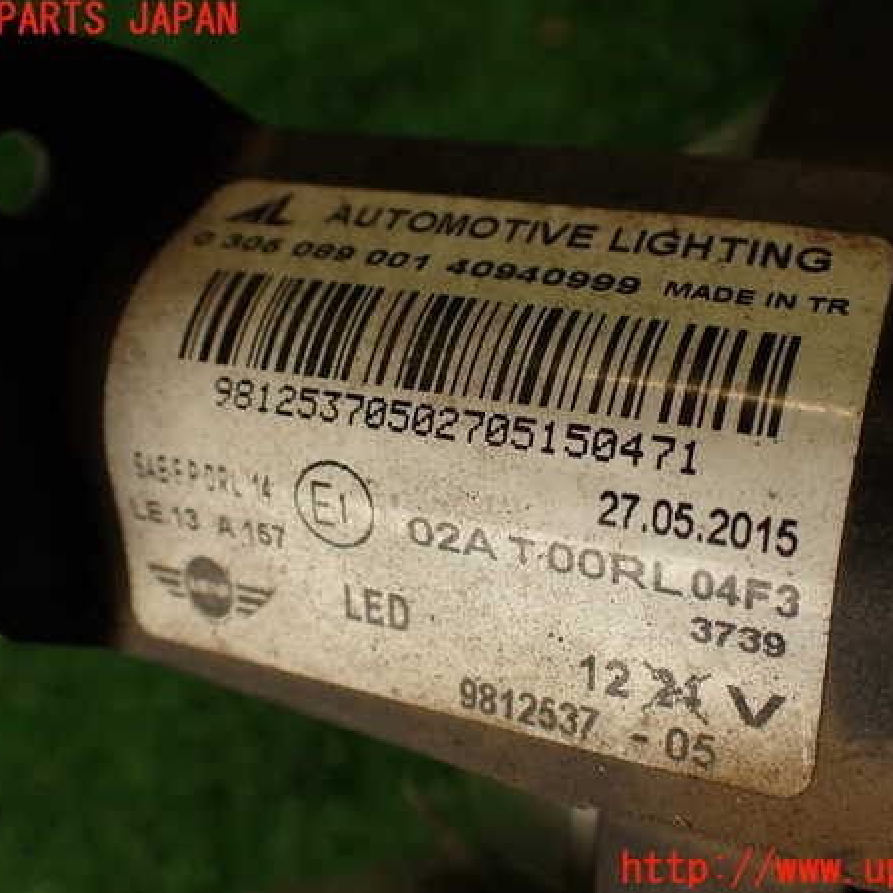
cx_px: 473
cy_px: 446
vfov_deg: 43.9
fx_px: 1109
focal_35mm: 38
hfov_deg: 43.8
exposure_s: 1/60
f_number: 3.2
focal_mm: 5.79
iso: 100
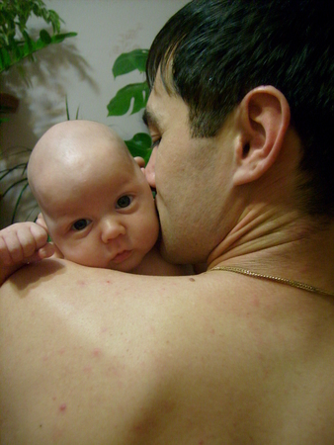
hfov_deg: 40.7
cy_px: 222
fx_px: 450
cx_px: 167
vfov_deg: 52.6
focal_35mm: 35
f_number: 2.8
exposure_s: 1/10
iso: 200
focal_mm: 5.8
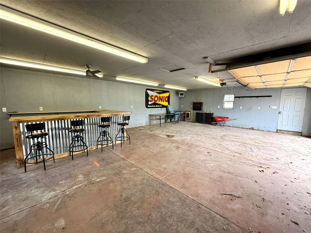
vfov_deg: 85.7
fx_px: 126
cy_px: 116
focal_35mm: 14
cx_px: 156
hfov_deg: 102.1
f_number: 2.2
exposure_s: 1/120
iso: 320
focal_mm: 2.22
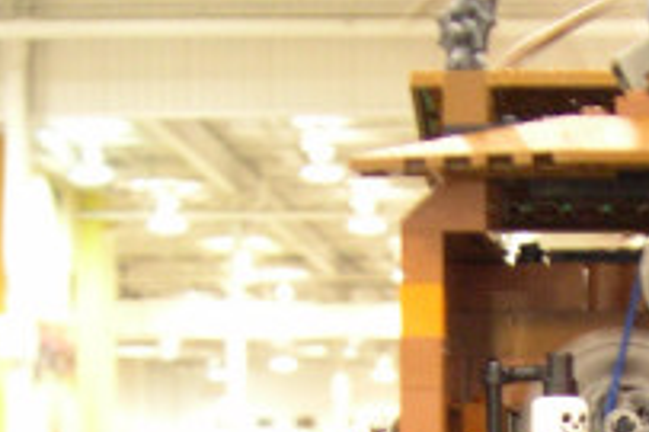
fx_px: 2107
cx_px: 657
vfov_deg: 10.7
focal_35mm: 117
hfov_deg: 17.1
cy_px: 851
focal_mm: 8
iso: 400
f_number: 2.8
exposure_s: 1/4.5
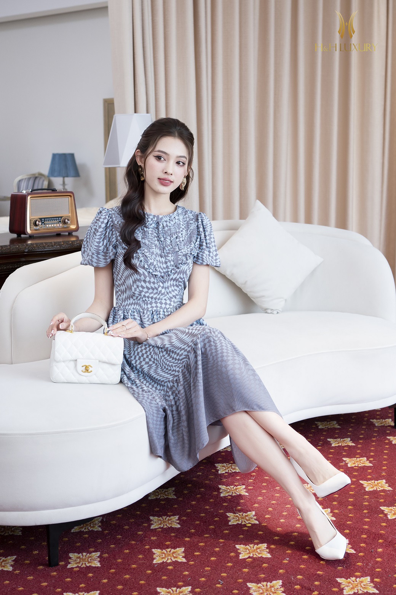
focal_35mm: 52
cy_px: 298
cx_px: 198
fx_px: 858
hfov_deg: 26.0
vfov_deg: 38.2
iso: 250
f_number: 4
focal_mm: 35
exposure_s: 1/125
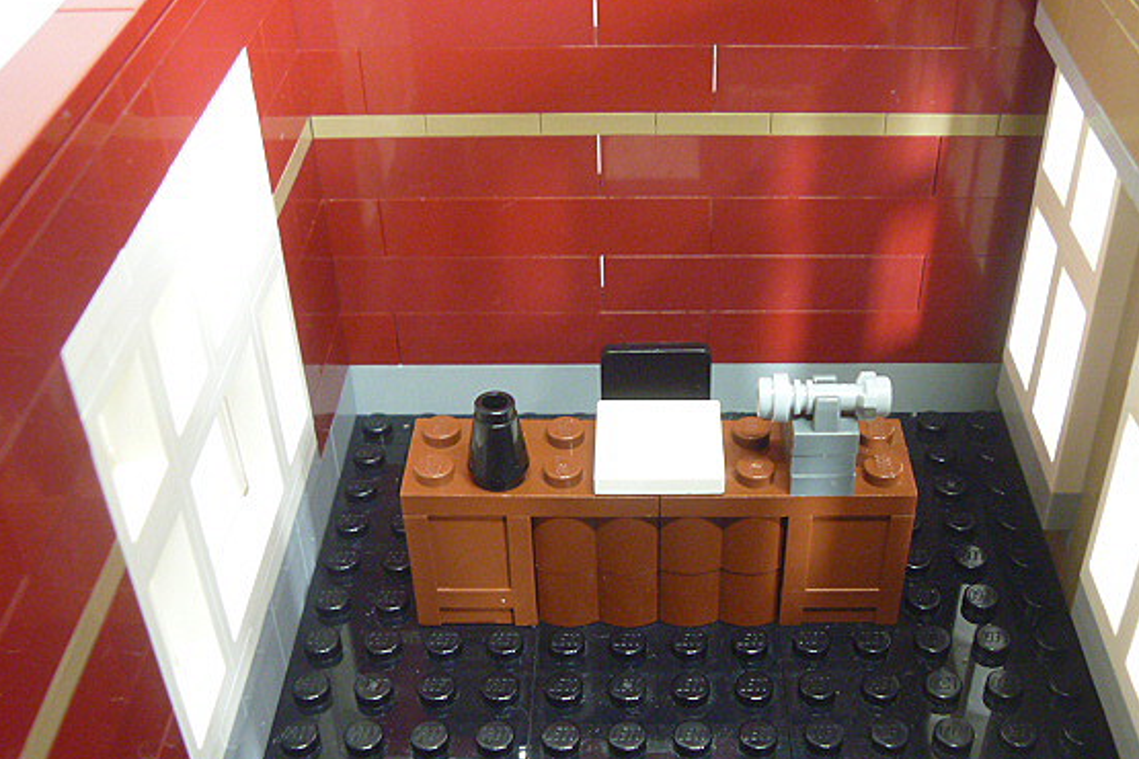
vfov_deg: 31.7
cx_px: 651
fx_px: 1329
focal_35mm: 42
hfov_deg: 46.3
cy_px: 478
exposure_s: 1/4
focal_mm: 6.3
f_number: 3.5
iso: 400
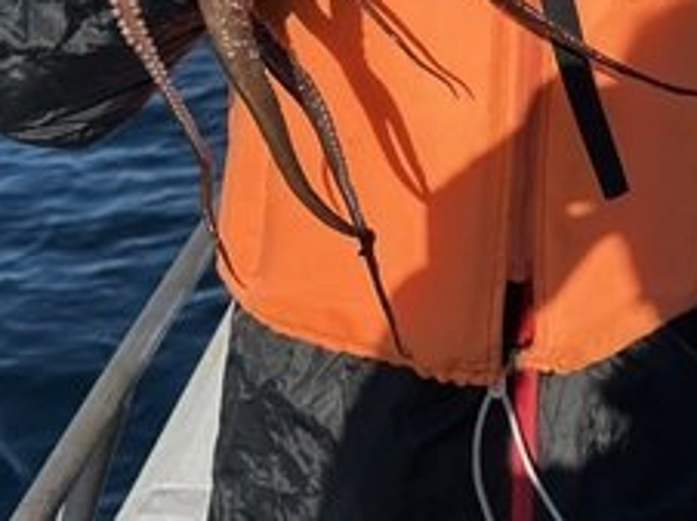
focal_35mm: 68
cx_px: 487
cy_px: -65
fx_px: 1368
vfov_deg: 20.5
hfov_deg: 28.3
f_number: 1.78
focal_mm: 6.86
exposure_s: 1/5848
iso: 80
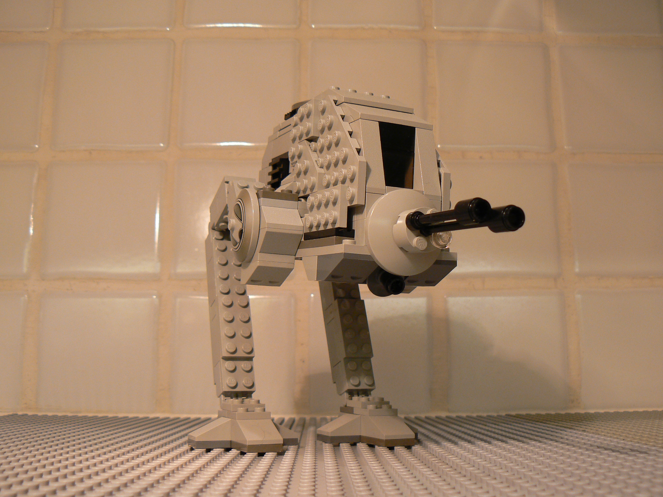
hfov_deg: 50.1
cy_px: 252
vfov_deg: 38.7
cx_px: 332
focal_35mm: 37
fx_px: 709
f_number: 3.2
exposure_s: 1/15
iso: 100
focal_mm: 6
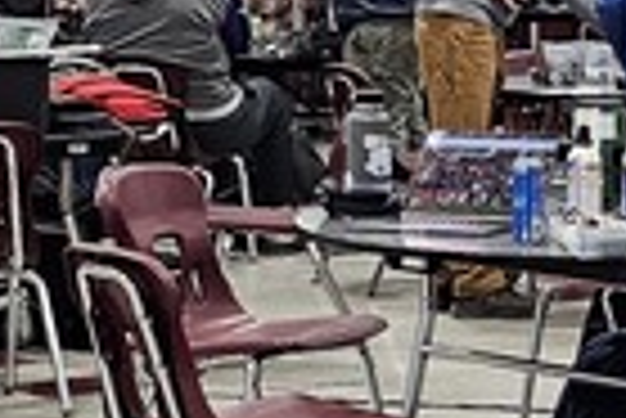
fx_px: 3064
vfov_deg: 7.8
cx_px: 1067
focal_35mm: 176
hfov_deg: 11.0
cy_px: 198
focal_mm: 6.3
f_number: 1.7
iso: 160
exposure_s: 1/50
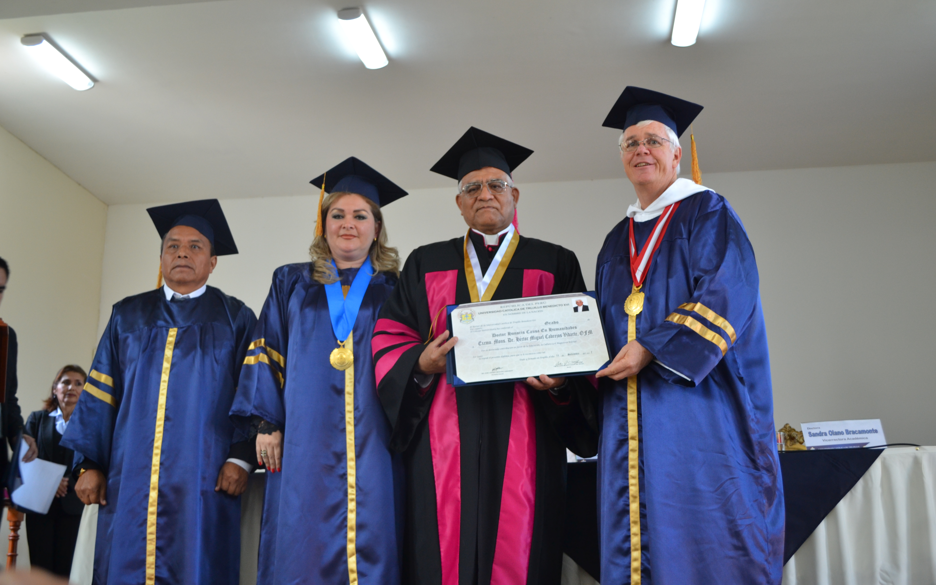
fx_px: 1020
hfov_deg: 49.3
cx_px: 467
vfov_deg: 32.0
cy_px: 303
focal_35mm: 40
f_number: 4.2
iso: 400
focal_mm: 26
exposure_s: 1/40
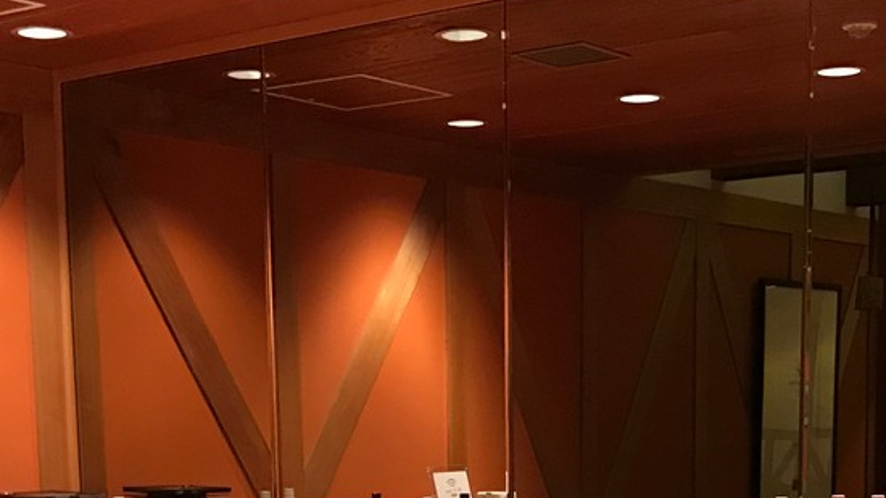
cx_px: 481
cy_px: 691
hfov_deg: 28.6
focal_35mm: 74
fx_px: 1738
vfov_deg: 15.3
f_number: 1.8
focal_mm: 3.99
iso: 100
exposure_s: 1/13
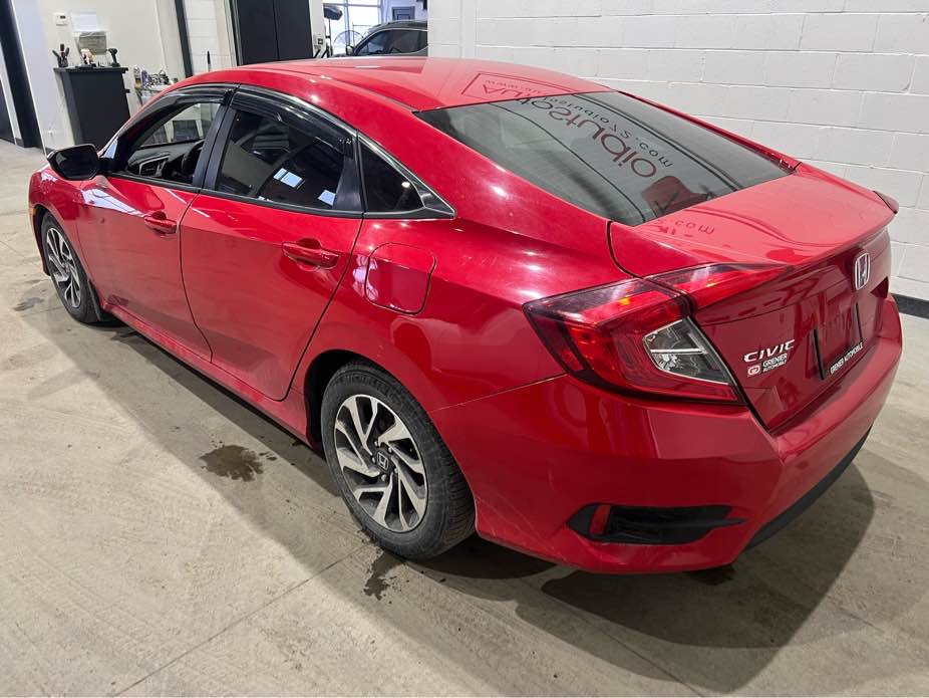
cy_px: 349
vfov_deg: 53.1
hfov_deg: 67.3
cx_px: 464
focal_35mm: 26
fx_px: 698
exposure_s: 1/60
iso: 100
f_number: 1.5
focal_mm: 5.7
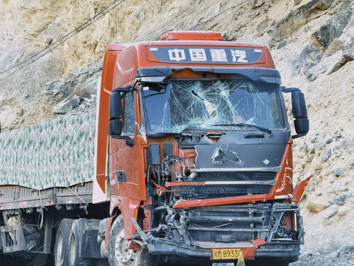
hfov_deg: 16.4
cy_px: 133
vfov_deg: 12.3
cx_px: 177
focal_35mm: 120
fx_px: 1227
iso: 160
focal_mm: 15.66
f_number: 2.8
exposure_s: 1/121
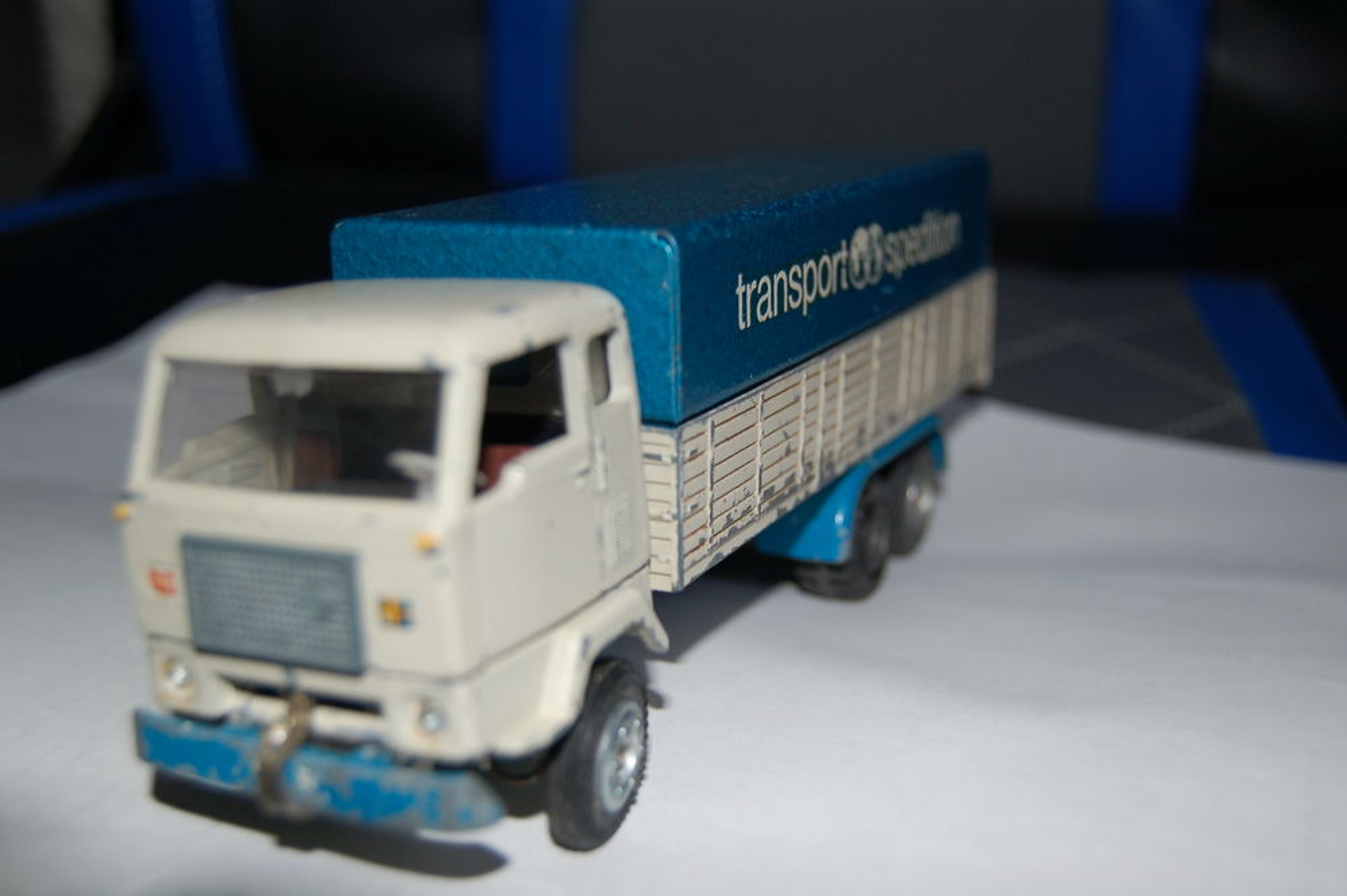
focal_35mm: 39
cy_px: 448
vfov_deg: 34.2
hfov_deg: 49.6
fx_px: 1458
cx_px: 674
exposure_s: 1/60
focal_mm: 26
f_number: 4.2
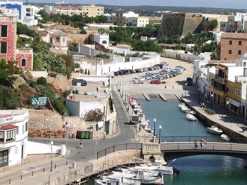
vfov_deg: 14.8
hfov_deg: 19.6
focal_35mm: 100
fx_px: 714
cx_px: 157
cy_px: 72
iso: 50
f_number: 6.2
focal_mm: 12.2
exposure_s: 1/250
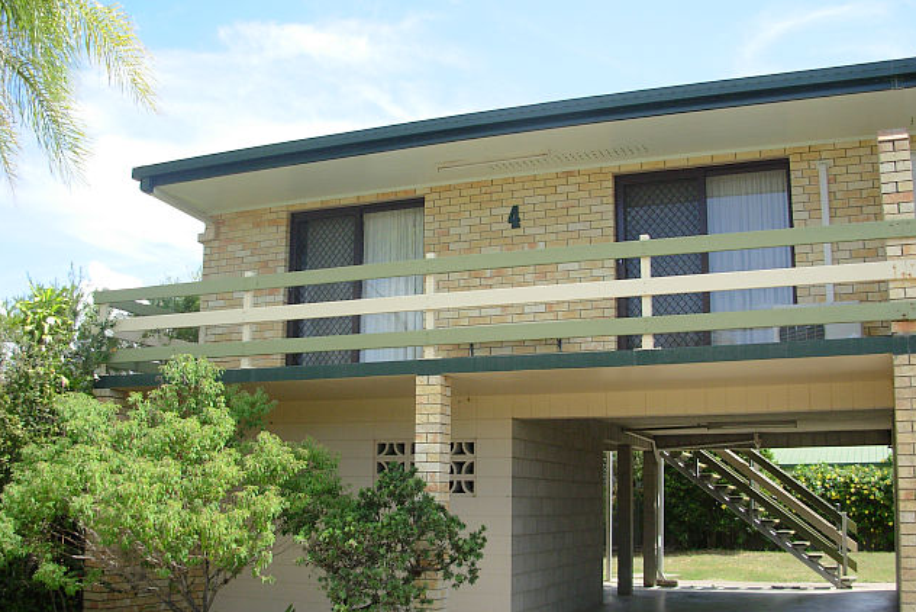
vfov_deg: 33.4
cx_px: 458
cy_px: 347
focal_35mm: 40
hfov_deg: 48.4
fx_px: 1018
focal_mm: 6.3
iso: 50
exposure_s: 1/483
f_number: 2.9
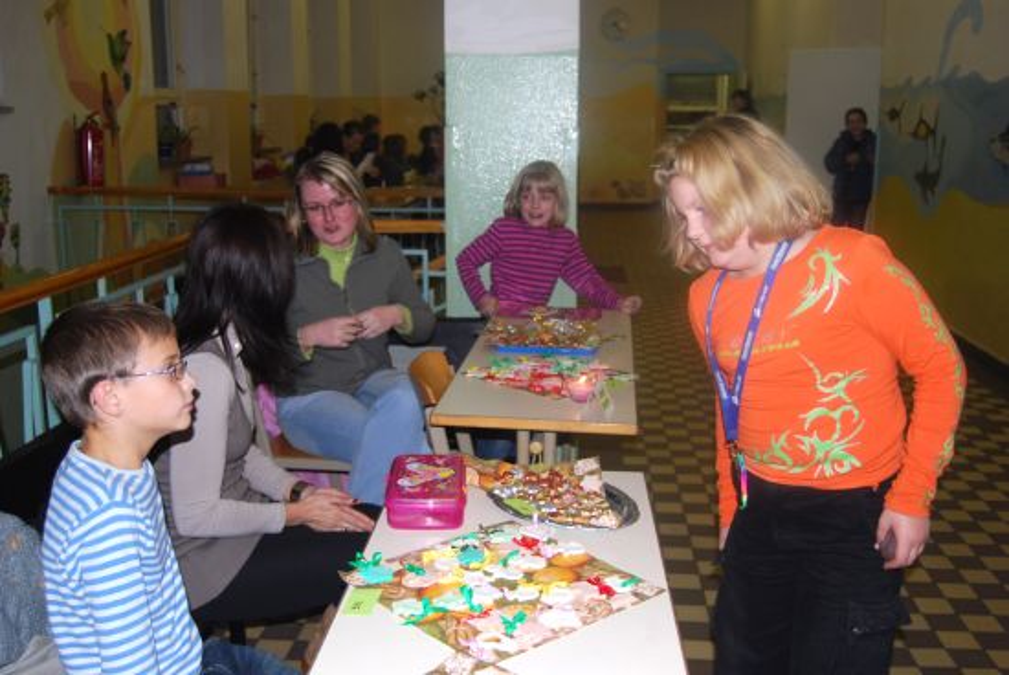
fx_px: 1010
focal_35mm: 36
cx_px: 504
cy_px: 338
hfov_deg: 53.1
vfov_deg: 37.0
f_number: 4
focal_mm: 24
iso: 200
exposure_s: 1/60
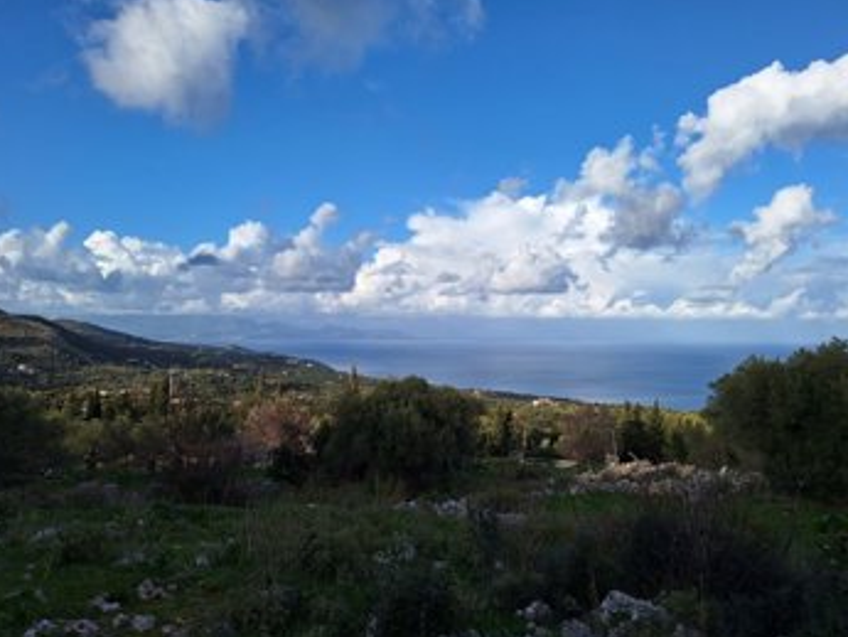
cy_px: 312
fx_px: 588
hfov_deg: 71.6
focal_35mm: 24
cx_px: 428
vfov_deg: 56.8
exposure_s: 1/2825
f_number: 1.8
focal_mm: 5.54
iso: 40
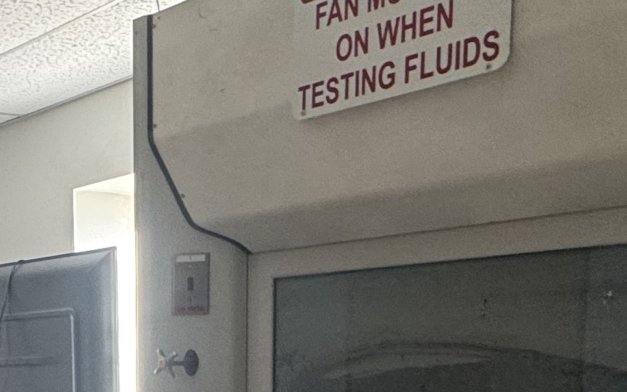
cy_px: 504
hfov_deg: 30.1
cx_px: -33
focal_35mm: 62
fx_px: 1059
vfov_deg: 19.4
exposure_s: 1/99
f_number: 2.2
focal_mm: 2.22
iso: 125
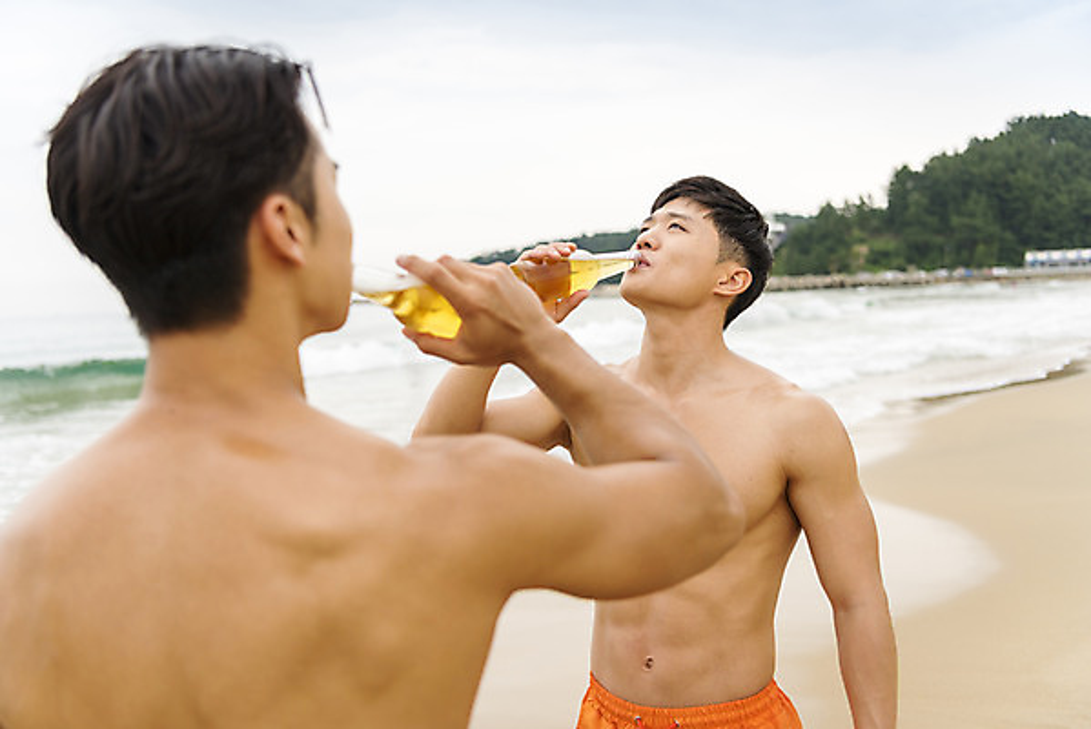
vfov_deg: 38.9
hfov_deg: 55.8
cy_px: 364
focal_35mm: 34
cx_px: 546
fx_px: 1031
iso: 200
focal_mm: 34
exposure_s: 1/2500
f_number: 2.8
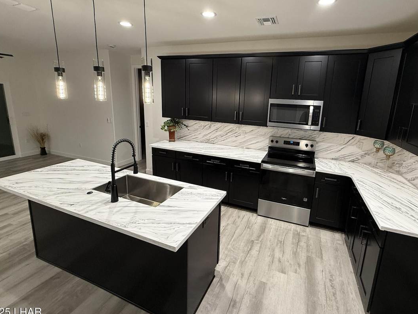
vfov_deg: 74.5
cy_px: 139
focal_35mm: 17
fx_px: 205
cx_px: 231
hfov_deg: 90.7
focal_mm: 2.22
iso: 320
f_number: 2.2
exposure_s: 1/60
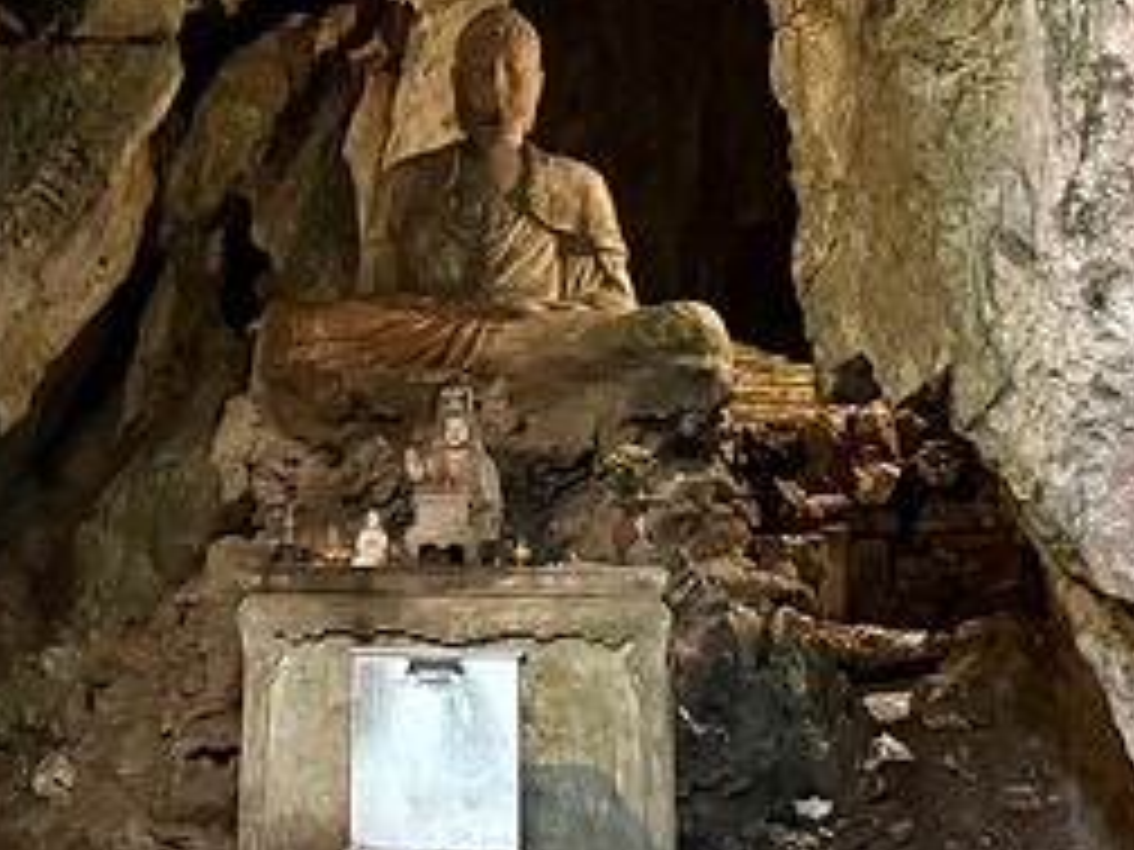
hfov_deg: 31.4
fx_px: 1998
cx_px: 369
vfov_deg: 23.9
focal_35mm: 61
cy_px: 256
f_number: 1.78
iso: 1250
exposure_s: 1/30
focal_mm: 6.76
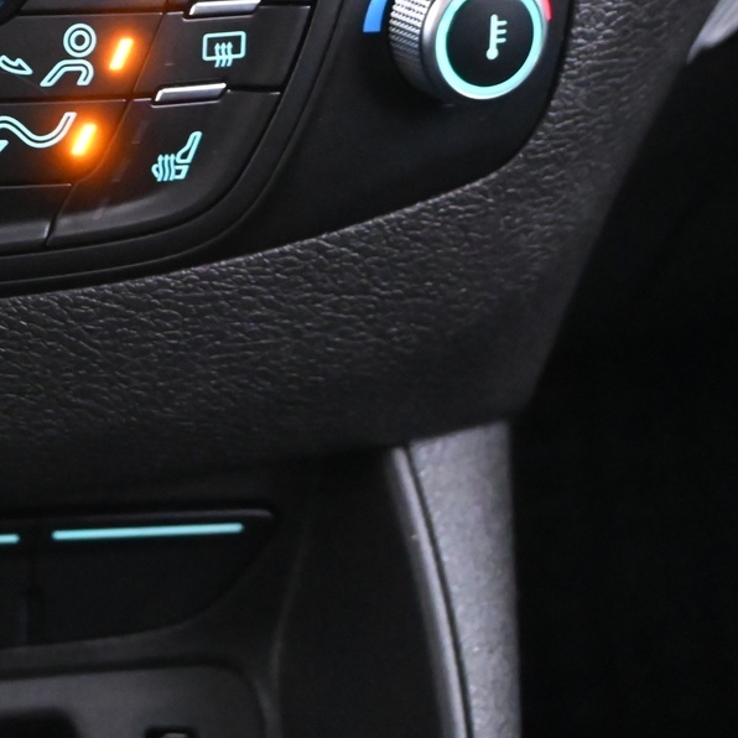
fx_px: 2550
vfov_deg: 16.3
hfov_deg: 15.9
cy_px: 79
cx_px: -118
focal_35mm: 106
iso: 6400
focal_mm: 30.5
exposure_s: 1/8
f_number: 5.6
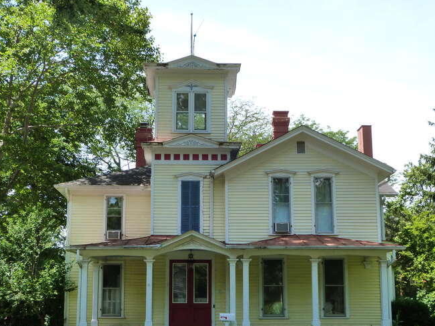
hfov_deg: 35.5
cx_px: 204
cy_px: 194
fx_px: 679
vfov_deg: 27.0
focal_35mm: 54
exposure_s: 1/200
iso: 250
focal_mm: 7.9
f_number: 5
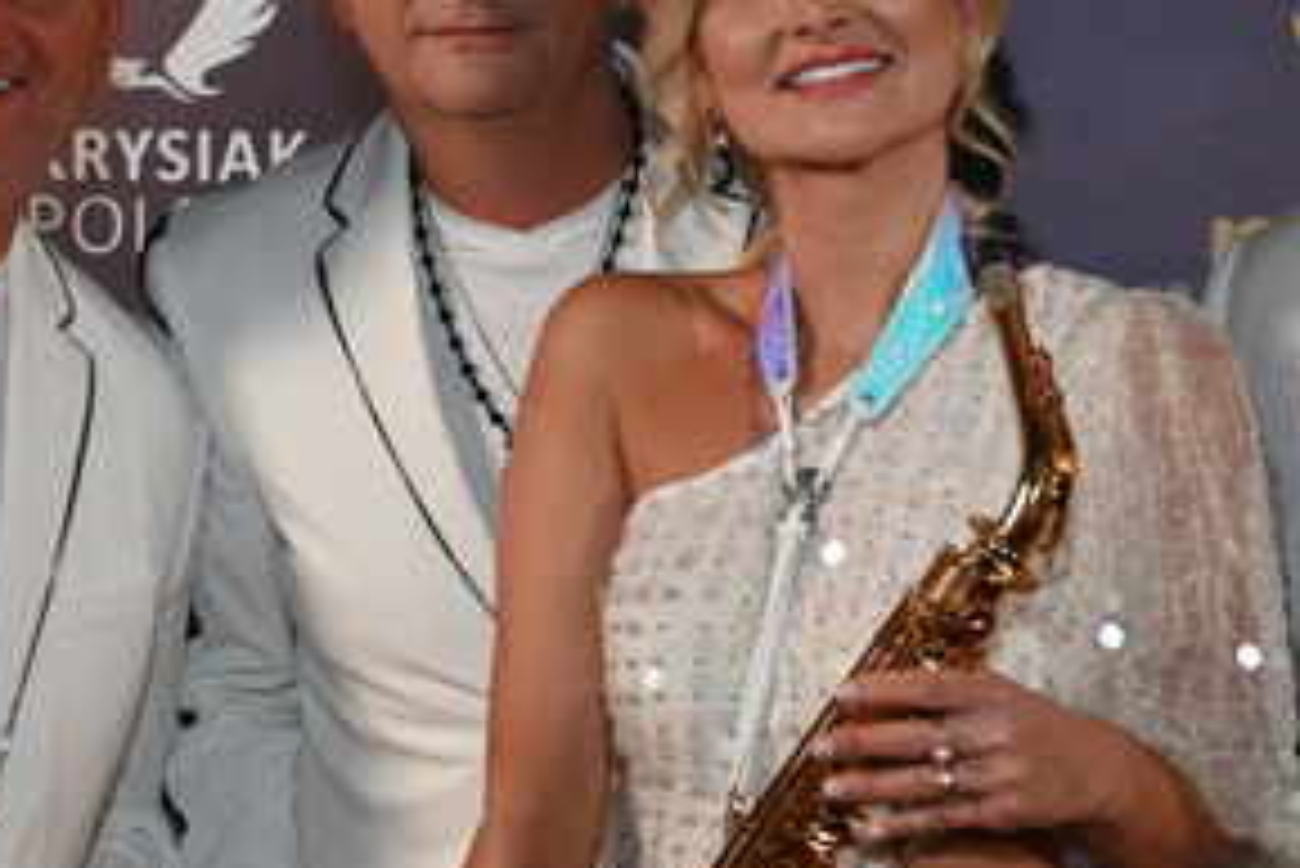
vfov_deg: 14.7
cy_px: 486
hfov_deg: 21.9
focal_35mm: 93
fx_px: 3360
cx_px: 666
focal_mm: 38
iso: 1250
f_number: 4
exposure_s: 1/160
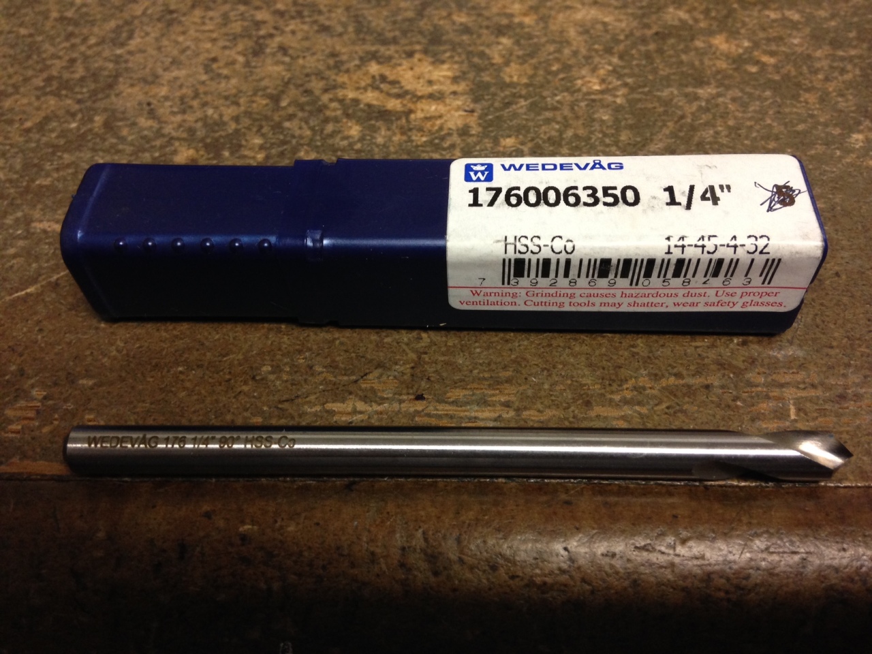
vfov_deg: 42.9
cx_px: 436
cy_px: 327
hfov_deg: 55.4
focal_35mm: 33
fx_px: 831
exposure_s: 1/20
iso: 160
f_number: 2.4
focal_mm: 4.12
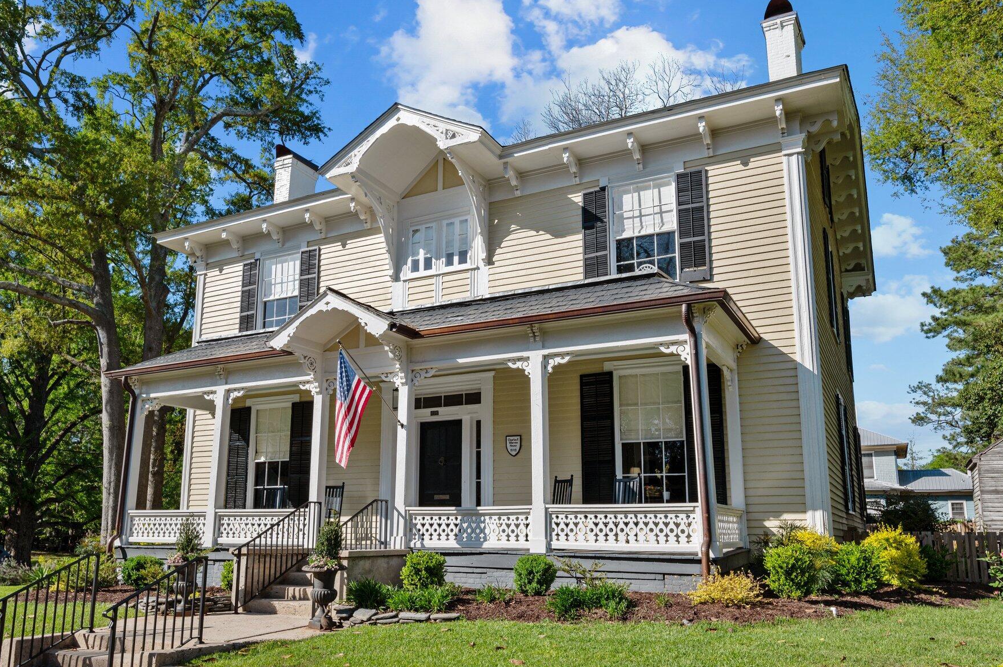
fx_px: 779
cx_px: 489
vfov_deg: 46.2
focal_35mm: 28
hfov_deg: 65.5
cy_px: 370
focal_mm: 24
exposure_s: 1/640
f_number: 8
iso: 250
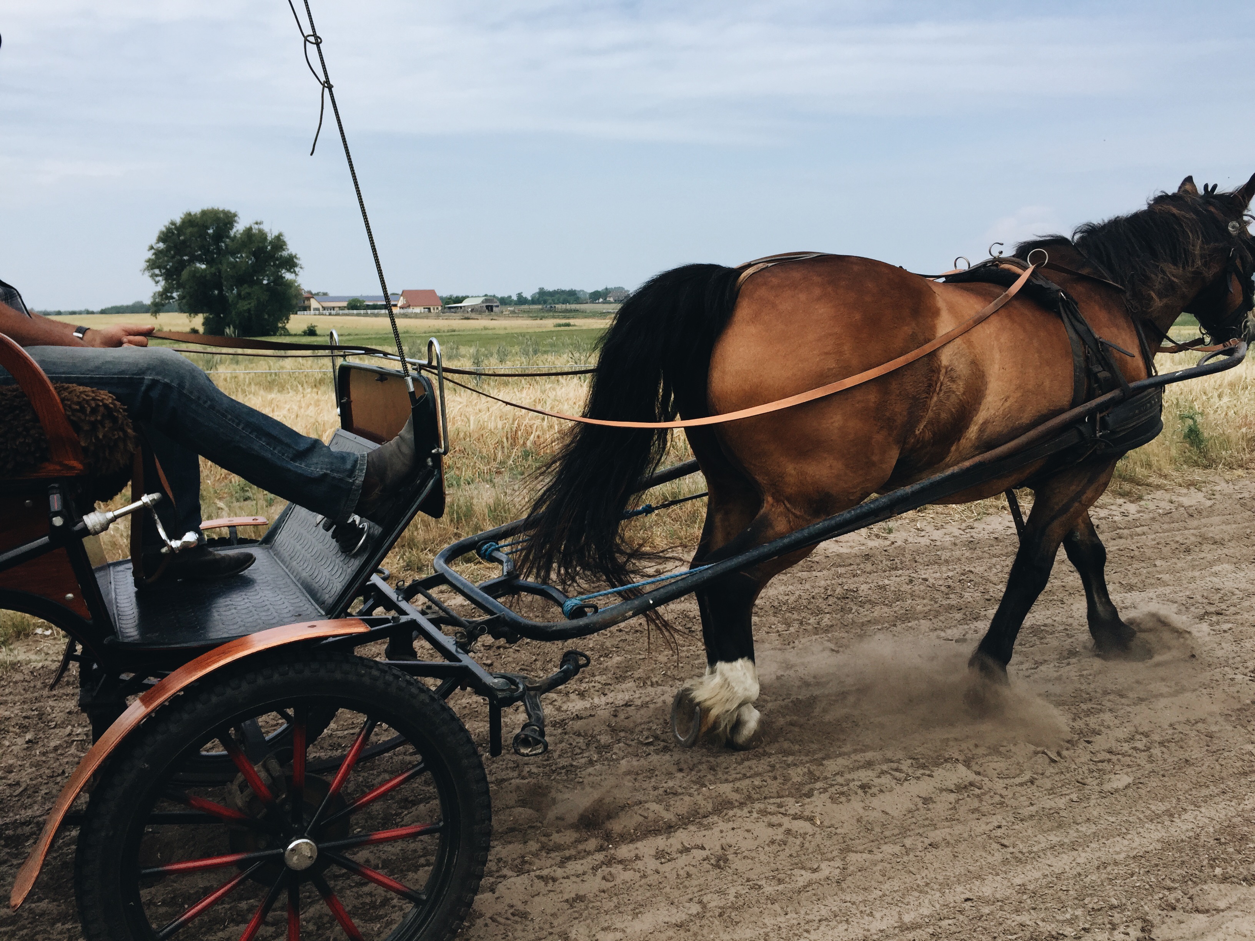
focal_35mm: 29
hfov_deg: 61.7
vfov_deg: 48.2
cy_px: 470
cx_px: 628
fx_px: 1051
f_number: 2.2
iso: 32
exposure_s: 1/1799
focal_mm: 4.15
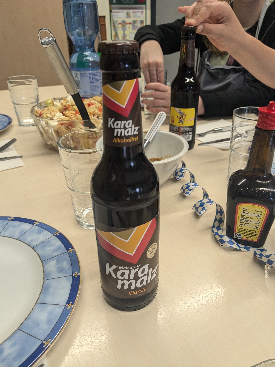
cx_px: 138
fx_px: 286
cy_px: 184
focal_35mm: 27
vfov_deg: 65.3
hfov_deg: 51.4
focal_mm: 4.38
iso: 77
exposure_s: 1/99.9
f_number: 1.73
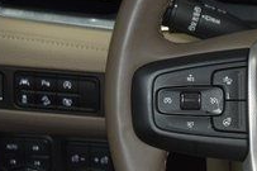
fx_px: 1148
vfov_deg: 8.5
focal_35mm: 161
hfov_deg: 12.2
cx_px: 370
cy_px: 97
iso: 1600
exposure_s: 1/40
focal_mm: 34
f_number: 4
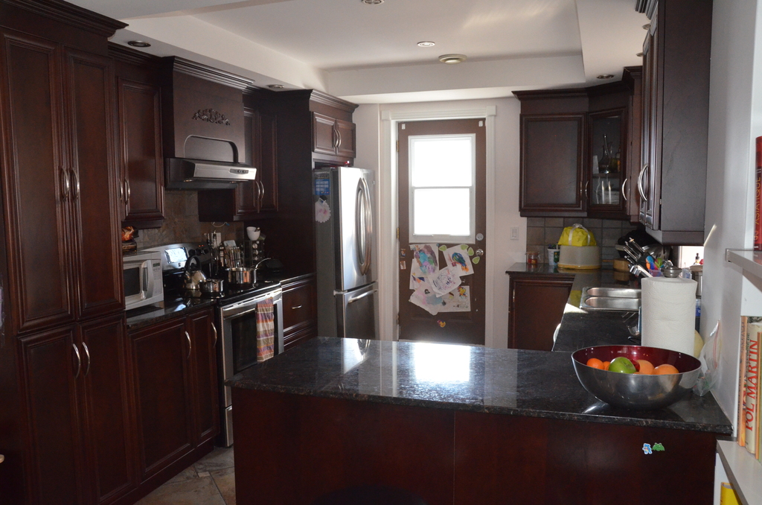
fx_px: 634
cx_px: 381
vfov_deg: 43.4
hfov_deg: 62.0
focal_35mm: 30
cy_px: 252
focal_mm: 20
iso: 3200
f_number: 7.1
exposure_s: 1/200
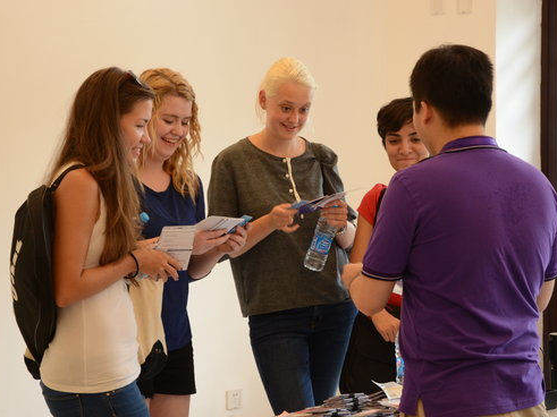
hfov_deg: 18.0
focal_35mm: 109
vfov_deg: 13.6
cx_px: 293
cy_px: 216
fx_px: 1753
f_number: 5.3
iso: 640
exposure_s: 1/30
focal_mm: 62
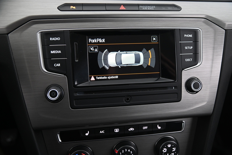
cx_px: 116
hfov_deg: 54.5
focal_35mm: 35
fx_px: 225
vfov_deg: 37.8
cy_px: 78
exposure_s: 1/20
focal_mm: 35
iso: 2000
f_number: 4
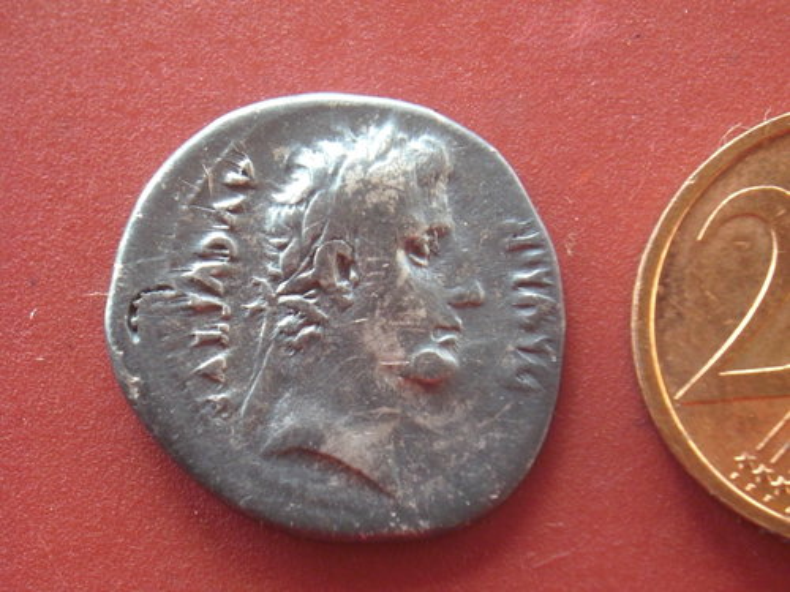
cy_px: 296
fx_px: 1506
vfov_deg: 22.3
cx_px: 395
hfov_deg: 29.4
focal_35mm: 66
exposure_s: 1/60
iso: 200
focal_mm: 12.8
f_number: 4.2
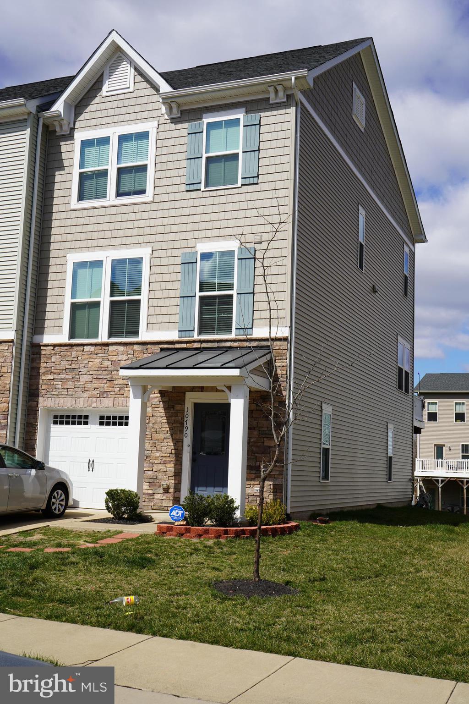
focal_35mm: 40
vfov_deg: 48.5
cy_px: 352
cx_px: 234
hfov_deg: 33.4
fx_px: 782
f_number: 10
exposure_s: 1/250
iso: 100
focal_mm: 40
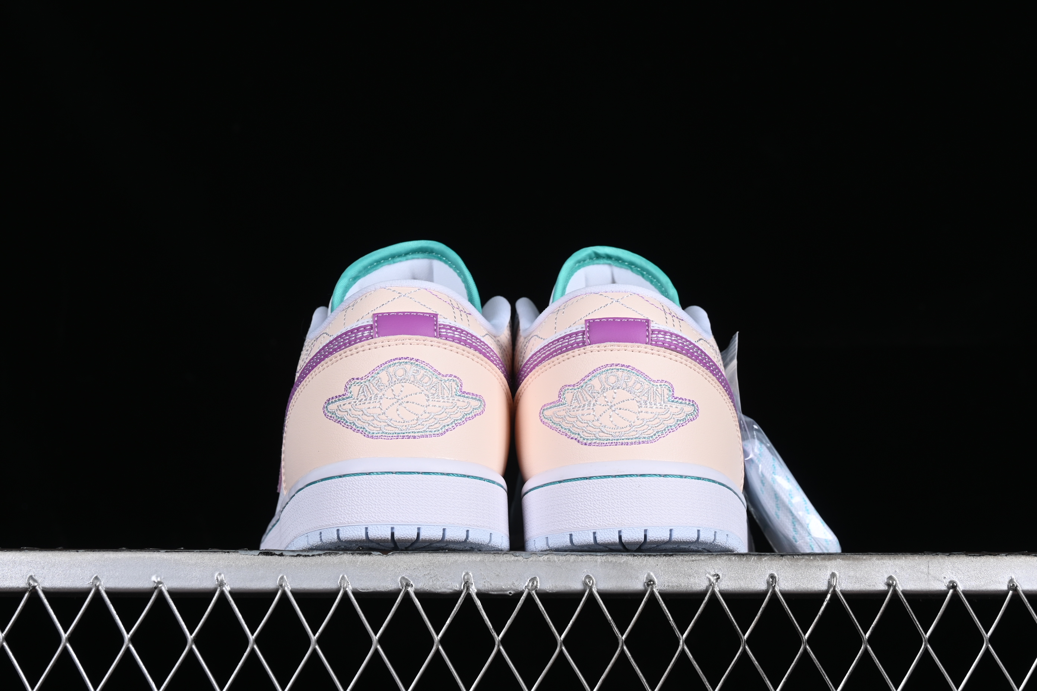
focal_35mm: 75
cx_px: 518
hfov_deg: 27.0
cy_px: 346
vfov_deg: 18.2
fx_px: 2160
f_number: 8
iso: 160
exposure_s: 1/80
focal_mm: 50
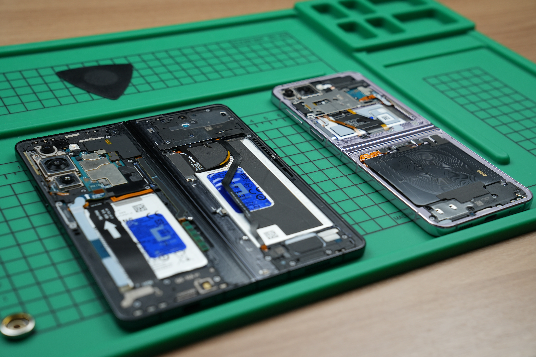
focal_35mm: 56
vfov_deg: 24.2
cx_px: 268
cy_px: 178
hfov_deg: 35.6
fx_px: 834
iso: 200
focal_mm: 56
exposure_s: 1/30
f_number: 5.6
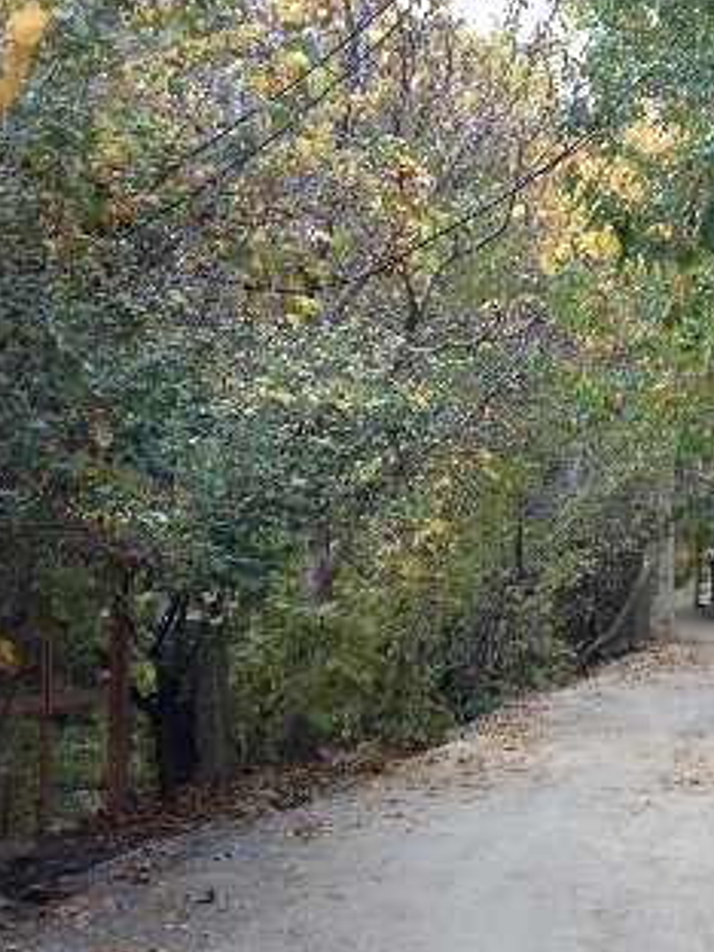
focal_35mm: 69
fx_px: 1898
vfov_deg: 27.9
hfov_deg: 21.1
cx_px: 543
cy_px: 685
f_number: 2.4
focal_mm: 4.12
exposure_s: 1/120
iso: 50
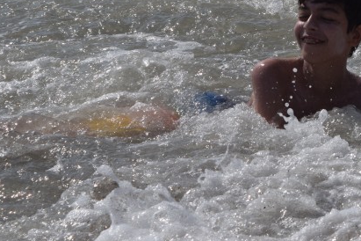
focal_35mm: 205
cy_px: -48
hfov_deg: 9.9
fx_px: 2058
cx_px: 427
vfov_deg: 6.6
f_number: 8
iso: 250
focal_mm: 55
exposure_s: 1/2000
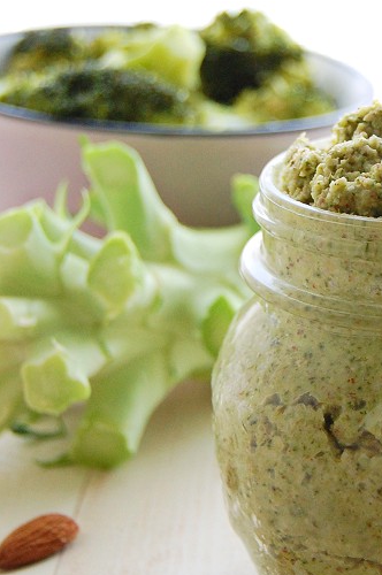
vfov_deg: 20.0
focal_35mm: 102
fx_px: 1628
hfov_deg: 13.2
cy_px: 190
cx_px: 362
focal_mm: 34
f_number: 4.5
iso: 720
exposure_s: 1/60
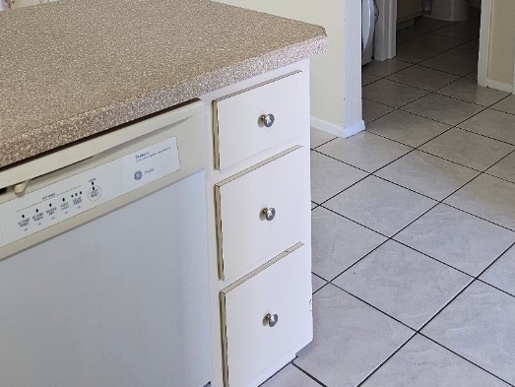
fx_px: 670
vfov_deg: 30.3
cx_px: 274
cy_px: 15
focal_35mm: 45
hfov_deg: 42.0
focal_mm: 6.3
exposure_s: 1/120
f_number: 1.7
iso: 125
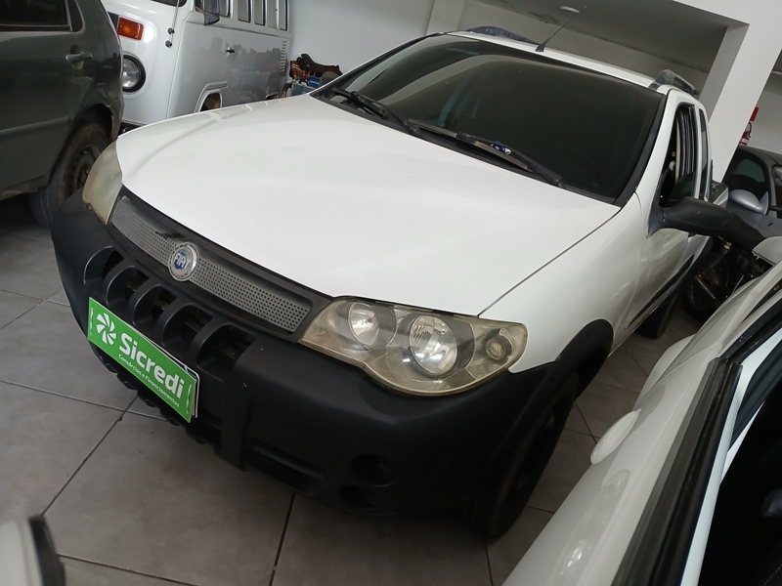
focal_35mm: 26
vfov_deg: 53.1
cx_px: 391
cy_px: 293
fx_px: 587
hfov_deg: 67.3
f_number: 1.8
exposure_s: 1/40
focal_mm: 3.98
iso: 200
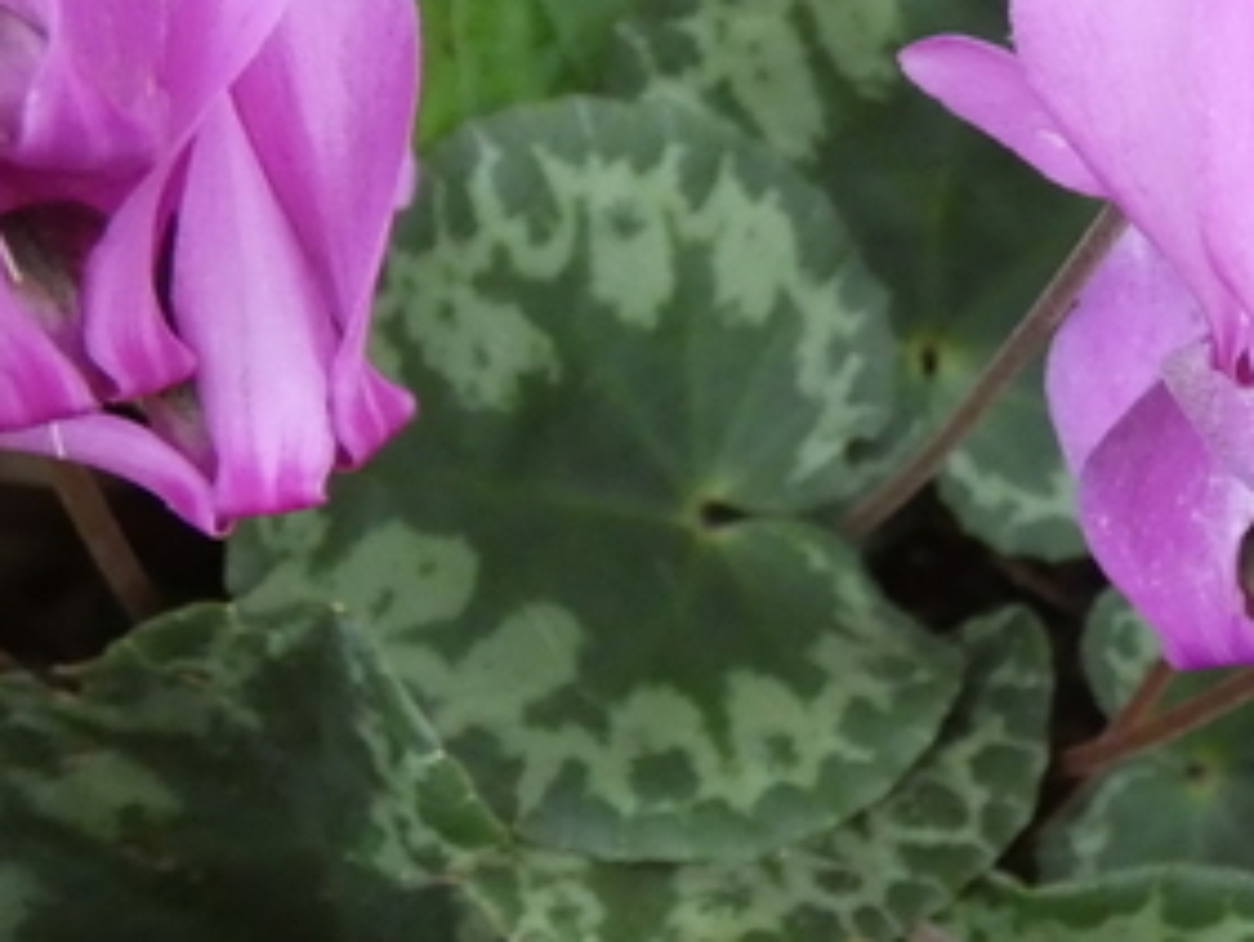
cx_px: 1165
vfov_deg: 25.7
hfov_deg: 31.9
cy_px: 482
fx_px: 2066
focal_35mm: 57
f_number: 2.8
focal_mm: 3.6
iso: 640
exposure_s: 1/60
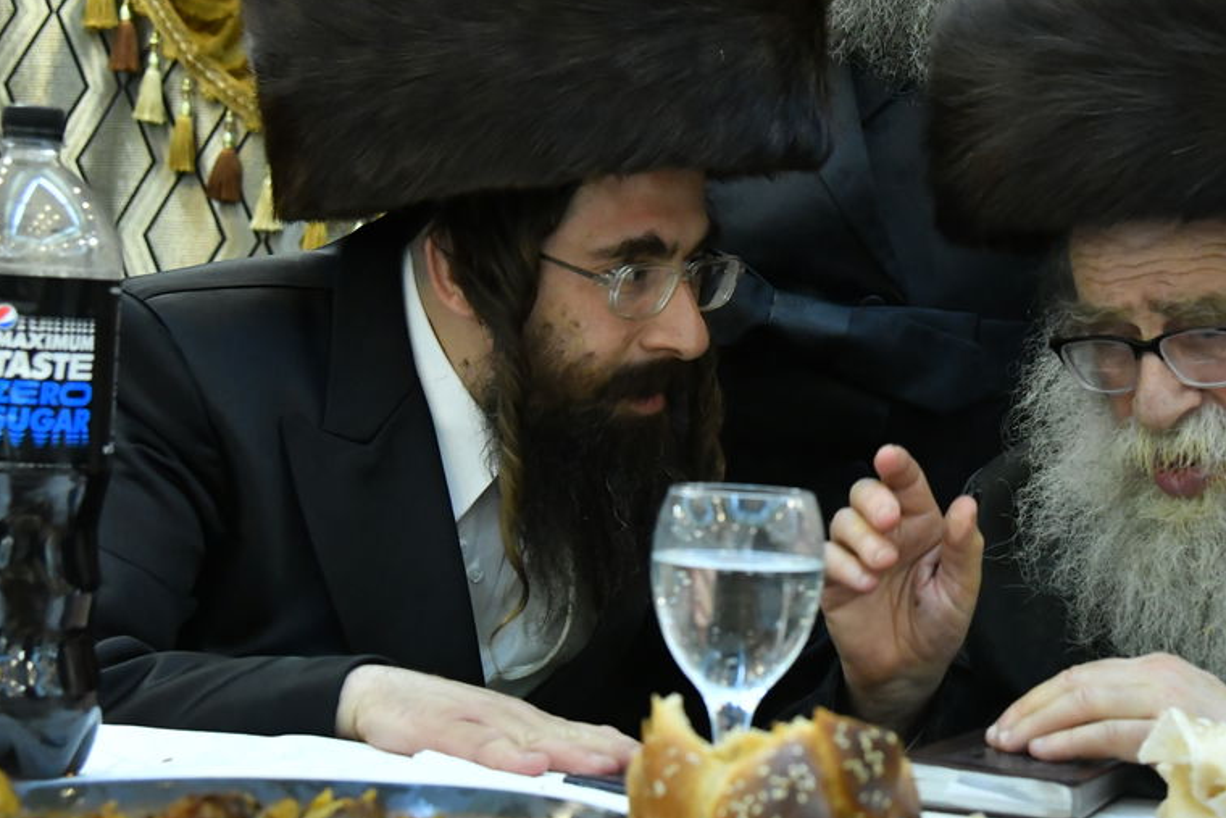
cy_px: 382
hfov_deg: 24.7
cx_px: 937
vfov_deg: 16.9
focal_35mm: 81
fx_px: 2759
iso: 4000
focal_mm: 44
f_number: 5
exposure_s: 1/250
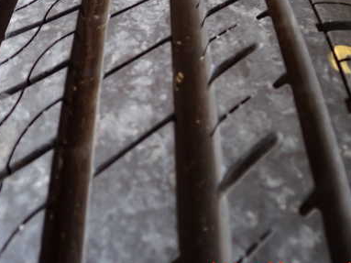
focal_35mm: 47
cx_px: 144
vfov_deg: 30.5
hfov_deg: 40.3
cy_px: 77
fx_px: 476
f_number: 2.3
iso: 400
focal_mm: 5.4
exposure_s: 1/60
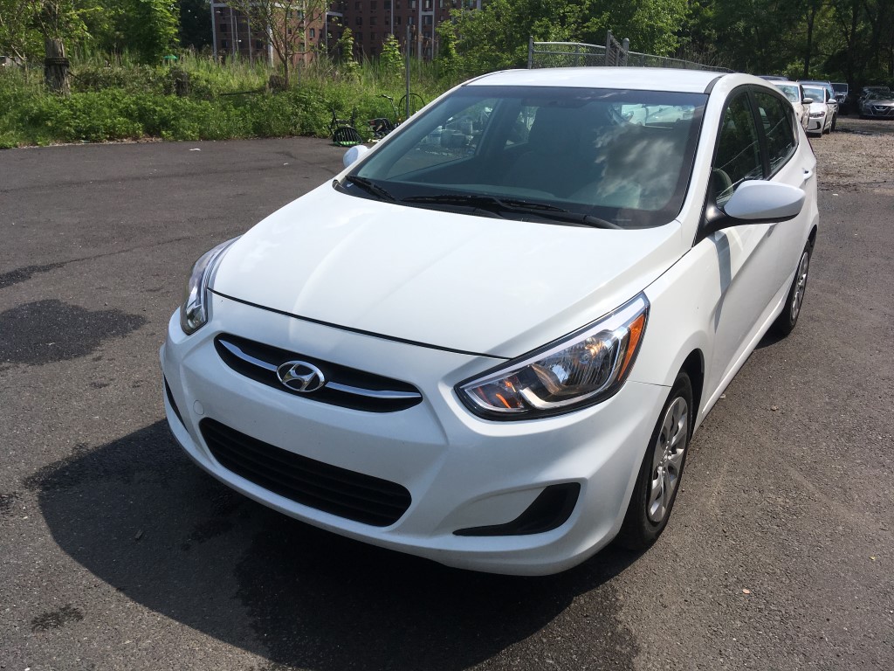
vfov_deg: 48.2
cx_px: 447
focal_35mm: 29
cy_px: 336
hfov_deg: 61.7
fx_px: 749
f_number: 2.2
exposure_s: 1/3077
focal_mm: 4.15
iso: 25
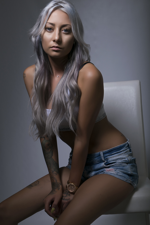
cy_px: 112
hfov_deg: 16.6
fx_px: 515
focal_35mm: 82
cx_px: 75
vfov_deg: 24.6
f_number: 11
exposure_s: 1/200
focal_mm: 55
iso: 100
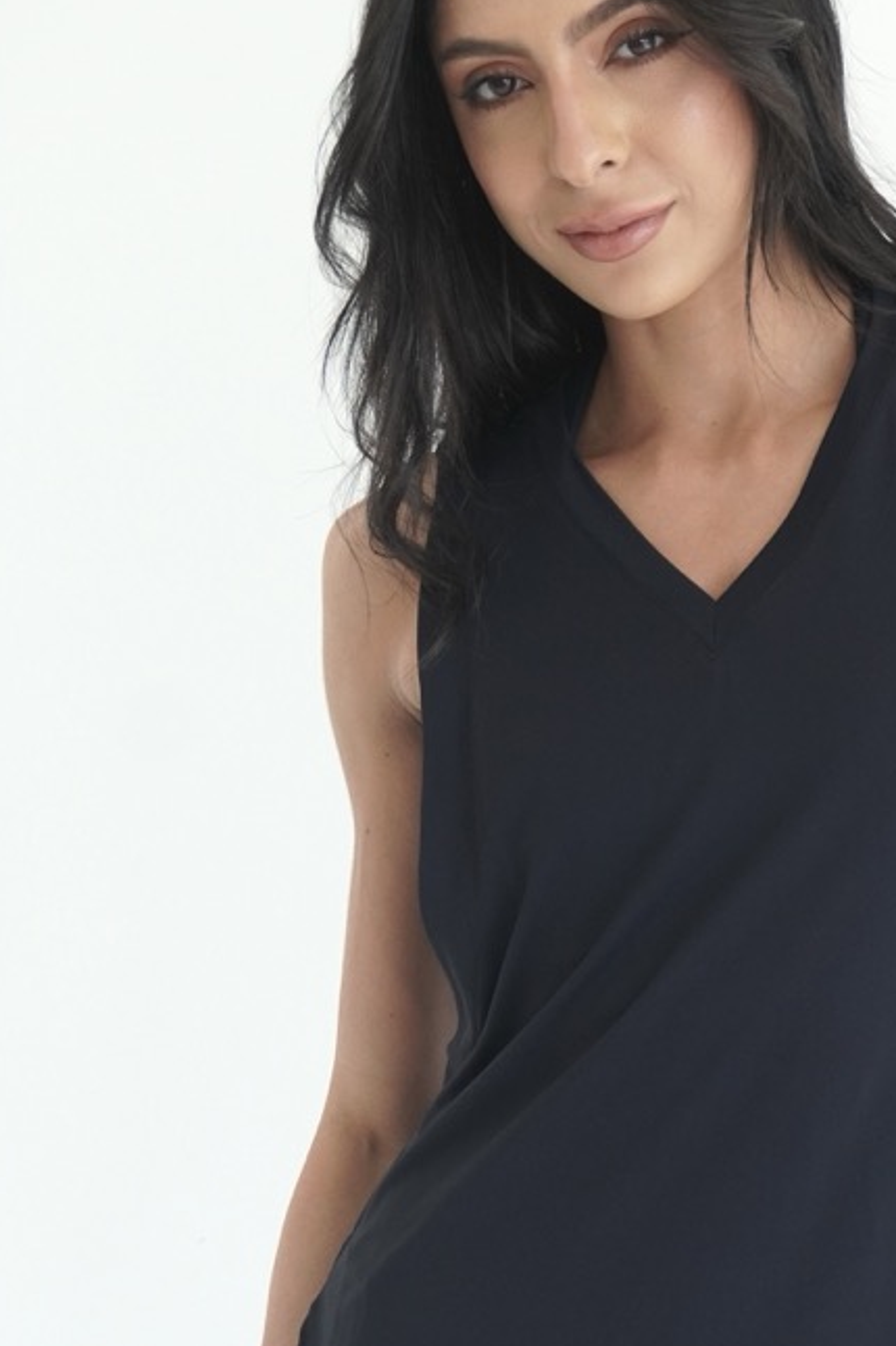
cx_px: 728
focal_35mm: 107
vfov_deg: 19.1
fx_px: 3999
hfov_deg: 12.7
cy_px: 877
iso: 640
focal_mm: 36
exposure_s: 1/160
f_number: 5.6
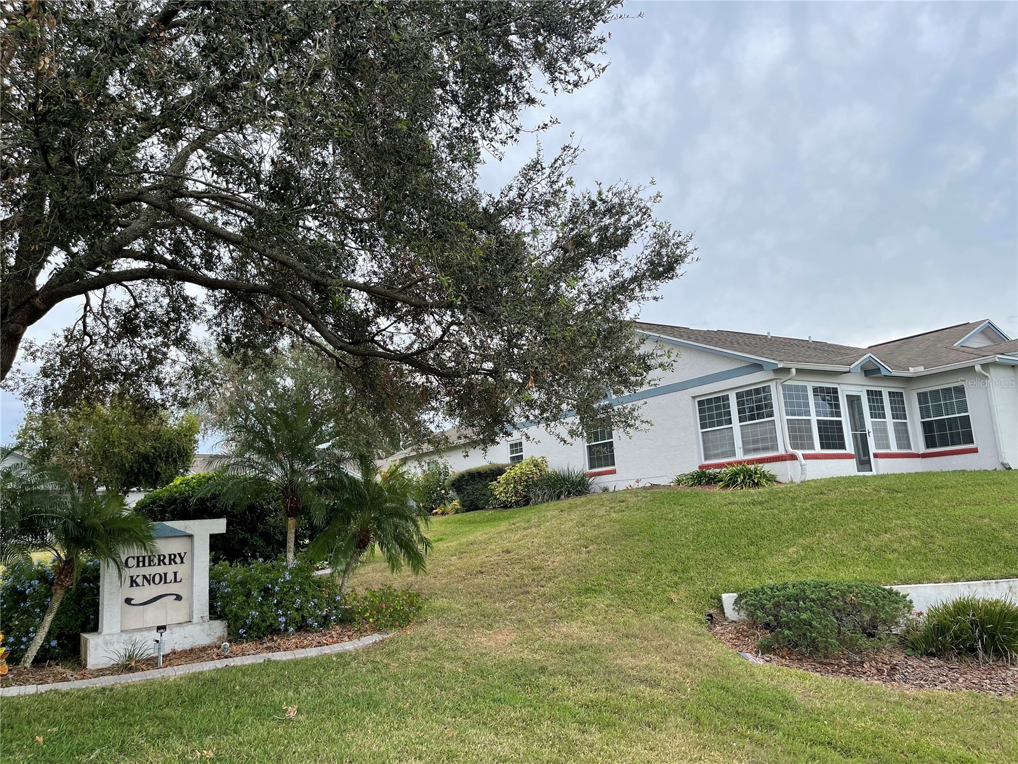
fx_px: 735
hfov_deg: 69.4
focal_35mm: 25
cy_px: 382
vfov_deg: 54.9
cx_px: 509
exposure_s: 1/969
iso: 32
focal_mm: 5.1
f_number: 1.6
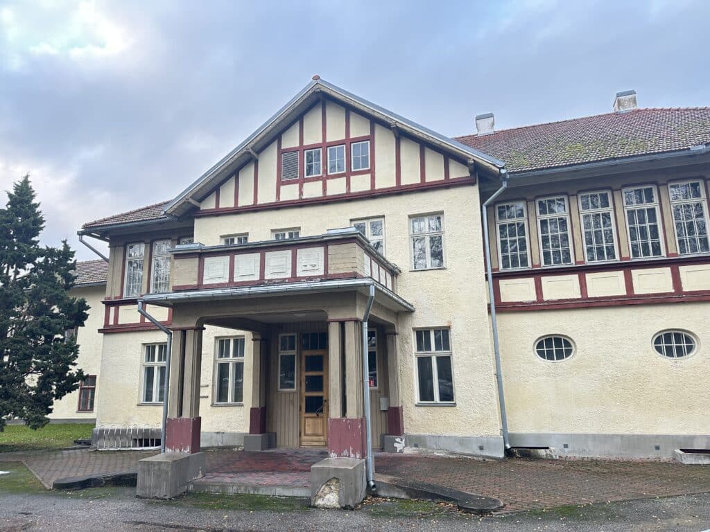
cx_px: 355
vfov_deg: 56.8
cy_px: 266
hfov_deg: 71.6
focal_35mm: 24
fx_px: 492
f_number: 1.78
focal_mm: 6.86
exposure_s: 1/121
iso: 125
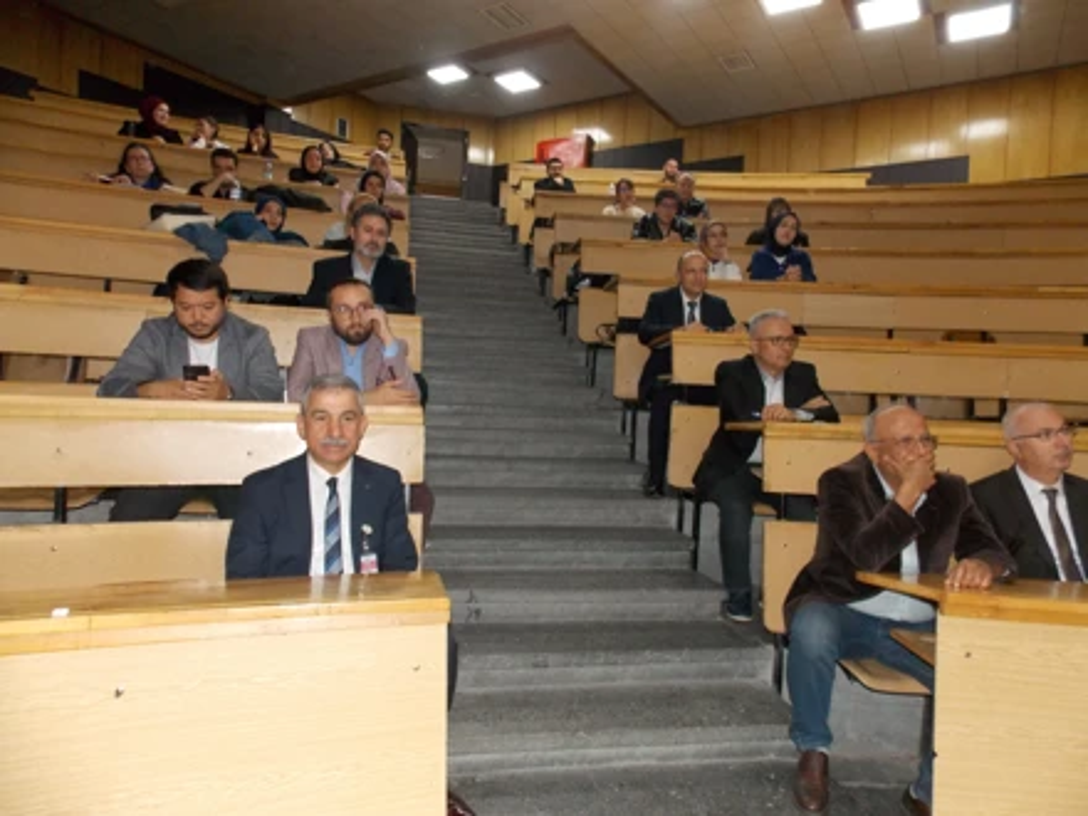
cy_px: 408
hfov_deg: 73.9
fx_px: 723
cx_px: 544
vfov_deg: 58.9
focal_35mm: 23
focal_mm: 4
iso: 250
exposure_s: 1/30
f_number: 3.1
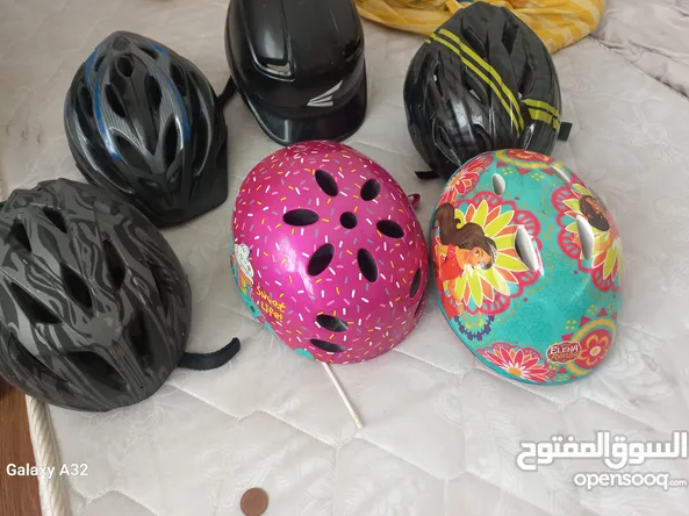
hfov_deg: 65.4
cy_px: 238
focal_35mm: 27
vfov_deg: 51.3
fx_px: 537
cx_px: 343
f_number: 1.8
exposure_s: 1/50
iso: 160
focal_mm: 4.6
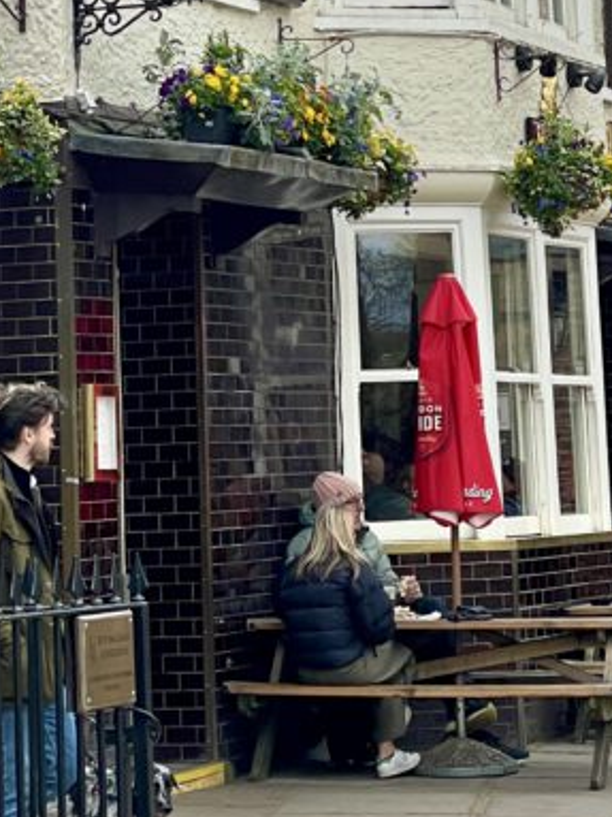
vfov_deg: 14.1
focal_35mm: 139
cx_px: 469
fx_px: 3278
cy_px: 111
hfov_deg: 10.6
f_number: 2
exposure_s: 1/320
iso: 25
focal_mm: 6
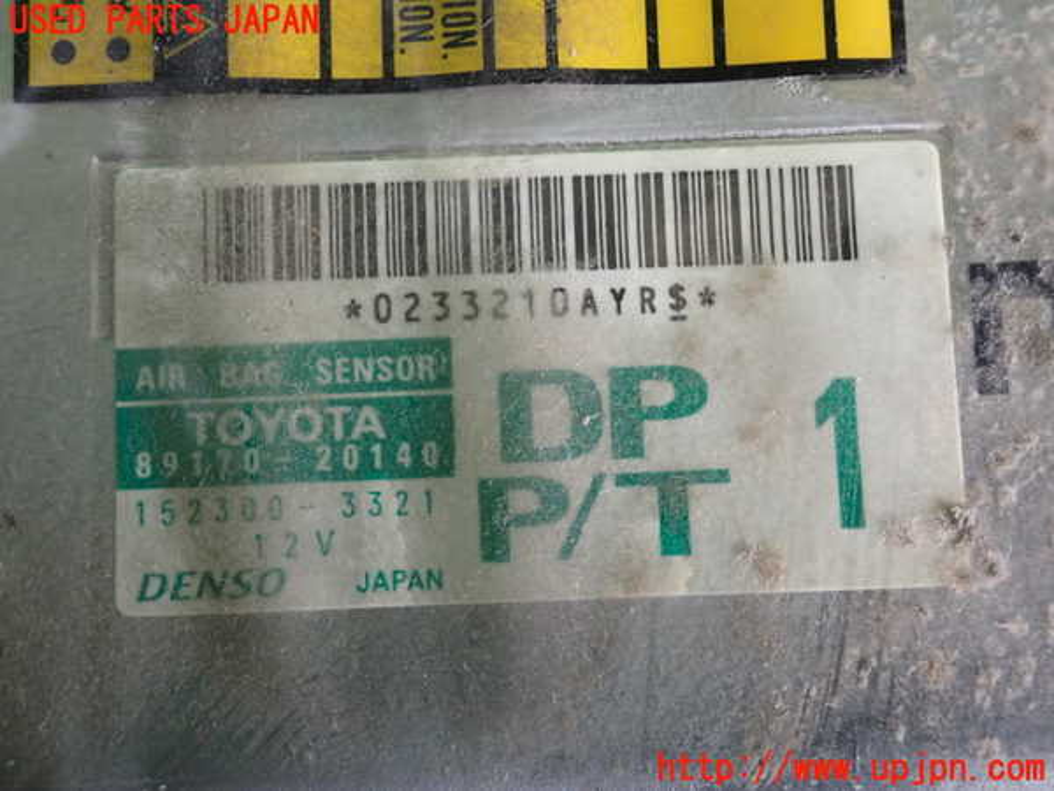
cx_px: 527
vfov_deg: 29.1
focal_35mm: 50
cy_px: 396
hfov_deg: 38.2
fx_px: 1522
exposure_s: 1/50
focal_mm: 9.01
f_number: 3.2
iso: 320
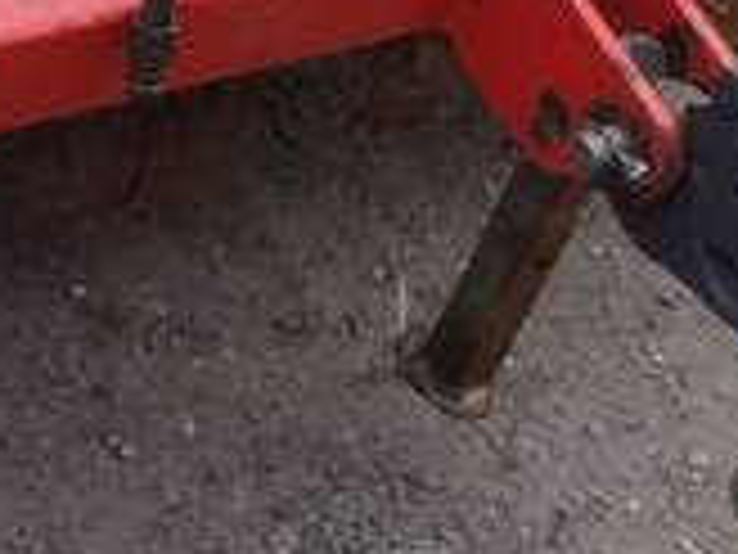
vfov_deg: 9.8
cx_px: -418
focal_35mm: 137
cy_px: -680
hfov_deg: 13.4
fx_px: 2921
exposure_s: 1/60
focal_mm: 5
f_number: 3.5
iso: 100
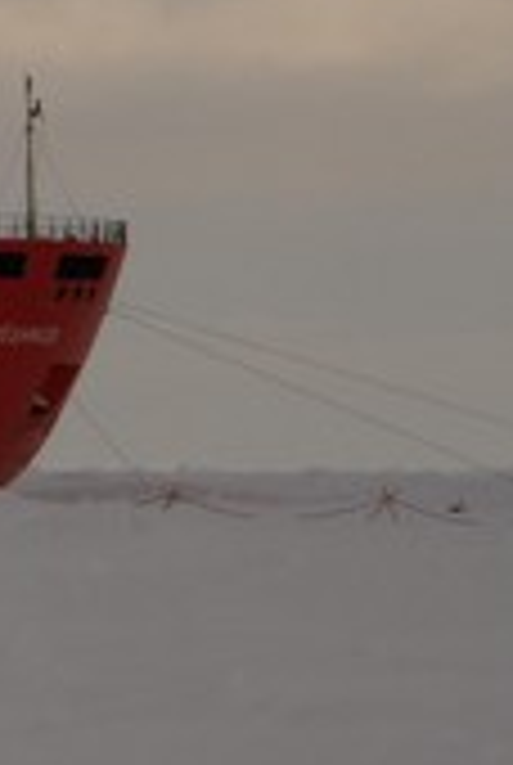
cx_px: -936
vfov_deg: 5.5
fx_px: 7961
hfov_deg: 3.6
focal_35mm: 374
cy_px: -302
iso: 100
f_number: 5
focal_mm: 43
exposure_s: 1/1250
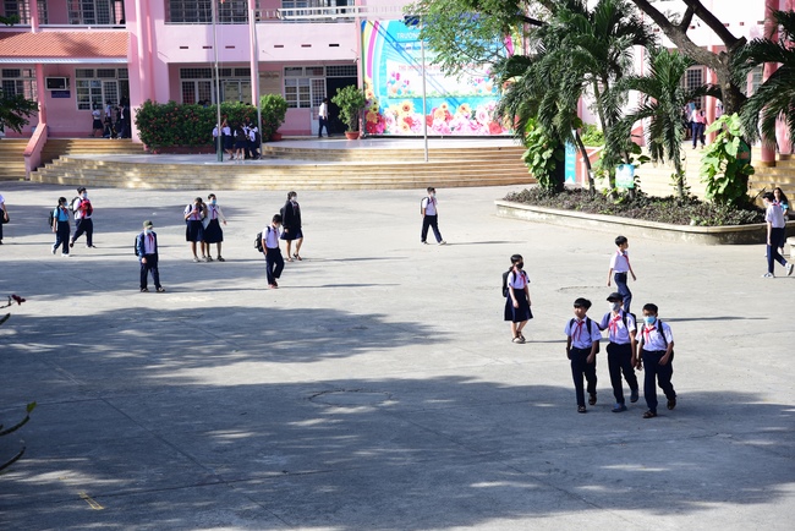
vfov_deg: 15.9
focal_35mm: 86
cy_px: 266
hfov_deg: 23.6
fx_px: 1900
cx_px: 398
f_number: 6.3
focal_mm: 86
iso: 125
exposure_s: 1/200
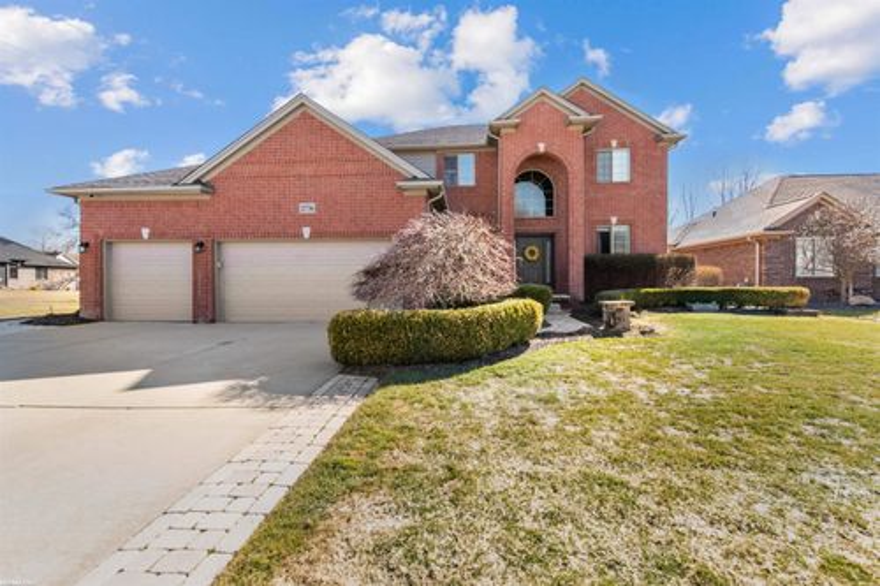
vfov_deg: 81.2
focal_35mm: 14
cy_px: 293
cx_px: 440
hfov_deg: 104.3
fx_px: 342
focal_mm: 14
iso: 400
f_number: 10
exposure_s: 1/250
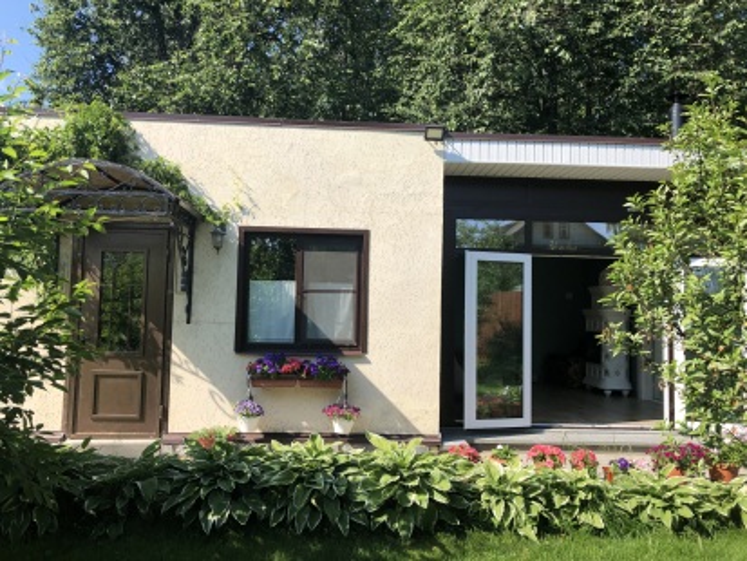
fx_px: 604
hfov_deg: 63.4
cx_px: 374
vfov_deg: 49.8
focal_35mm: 28
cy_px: 280
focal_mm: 4
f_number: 1.8
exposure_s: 1/1263
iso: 20
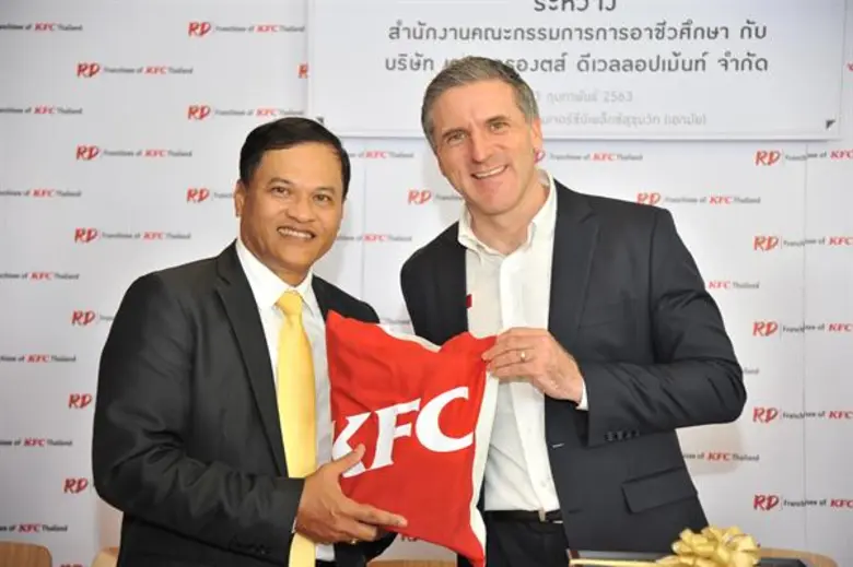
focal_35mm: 62
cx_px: 426
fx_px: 1468
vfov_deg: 21.9
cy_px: 284
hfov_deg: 32.4
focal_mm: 62
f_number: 4
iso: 1000
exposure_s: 1/100
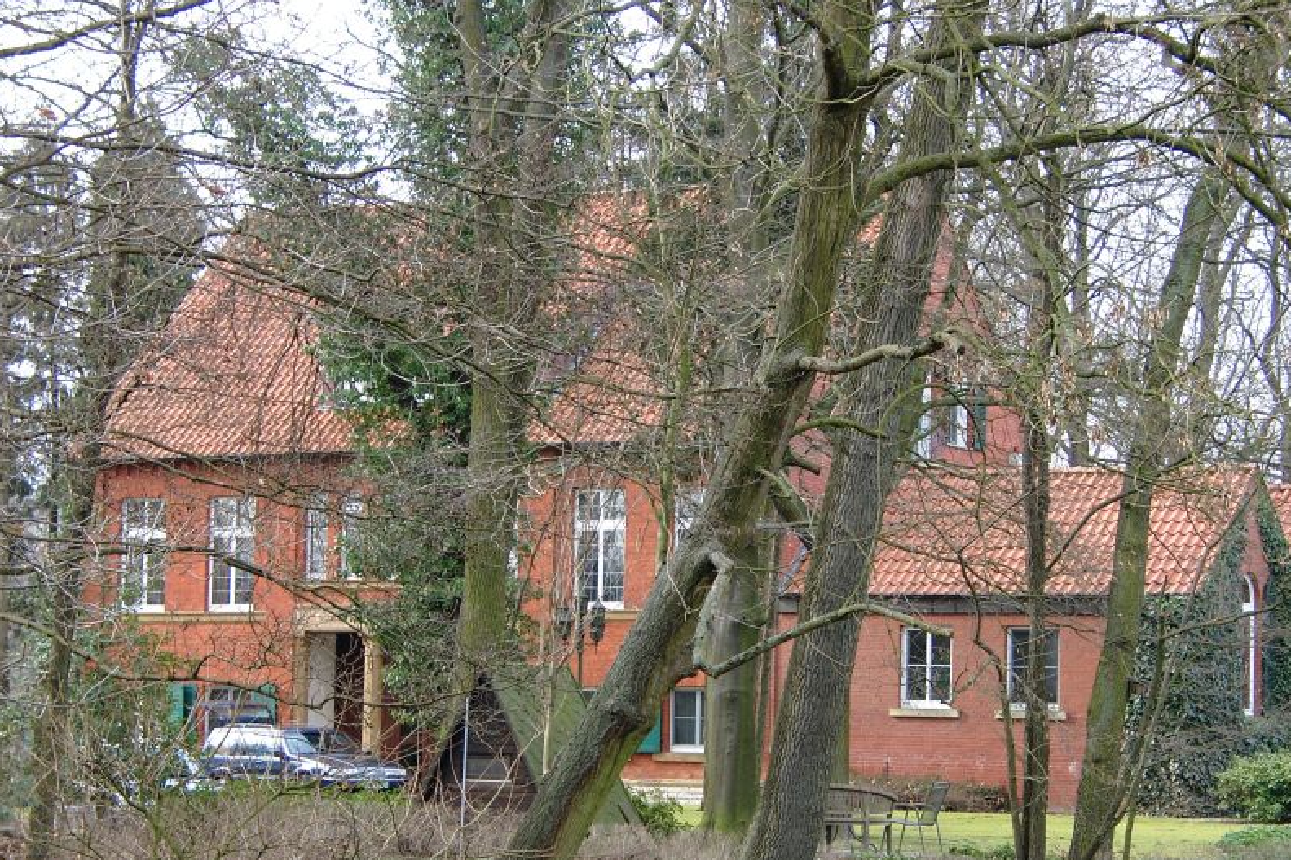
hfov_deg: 19.5
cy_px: 487
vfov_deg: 13.0
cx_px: 649
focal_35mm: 105
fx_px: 3765
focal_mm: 20.74
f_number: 2.8
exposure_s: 1/114
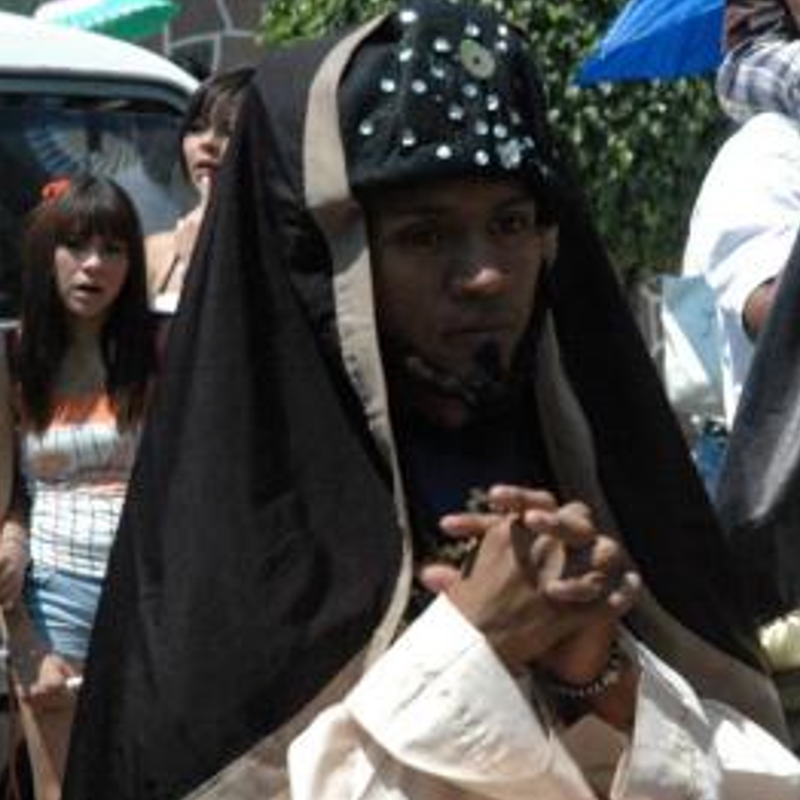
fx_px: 3556
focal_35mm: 136
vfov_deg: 12.8
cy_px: 397
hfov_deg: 12.8
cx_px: 583
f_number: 9
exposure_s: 1/2500
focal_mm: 70
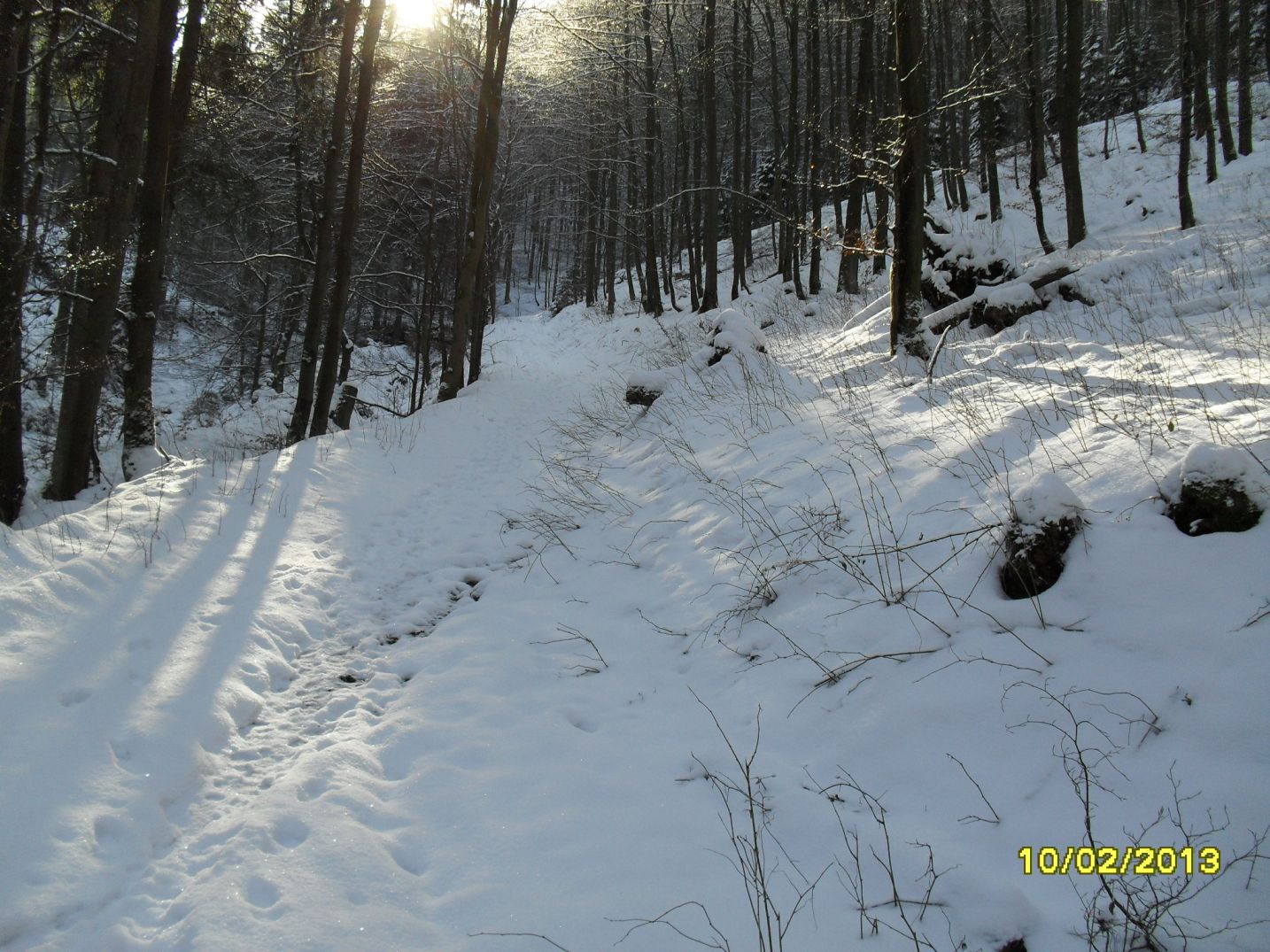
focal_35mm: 35
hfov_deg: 52.6
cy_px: 476
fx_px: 1284
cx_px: 635
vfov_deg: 40.7
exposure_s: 1/350
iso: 100
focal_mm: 6.3
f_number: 3.2
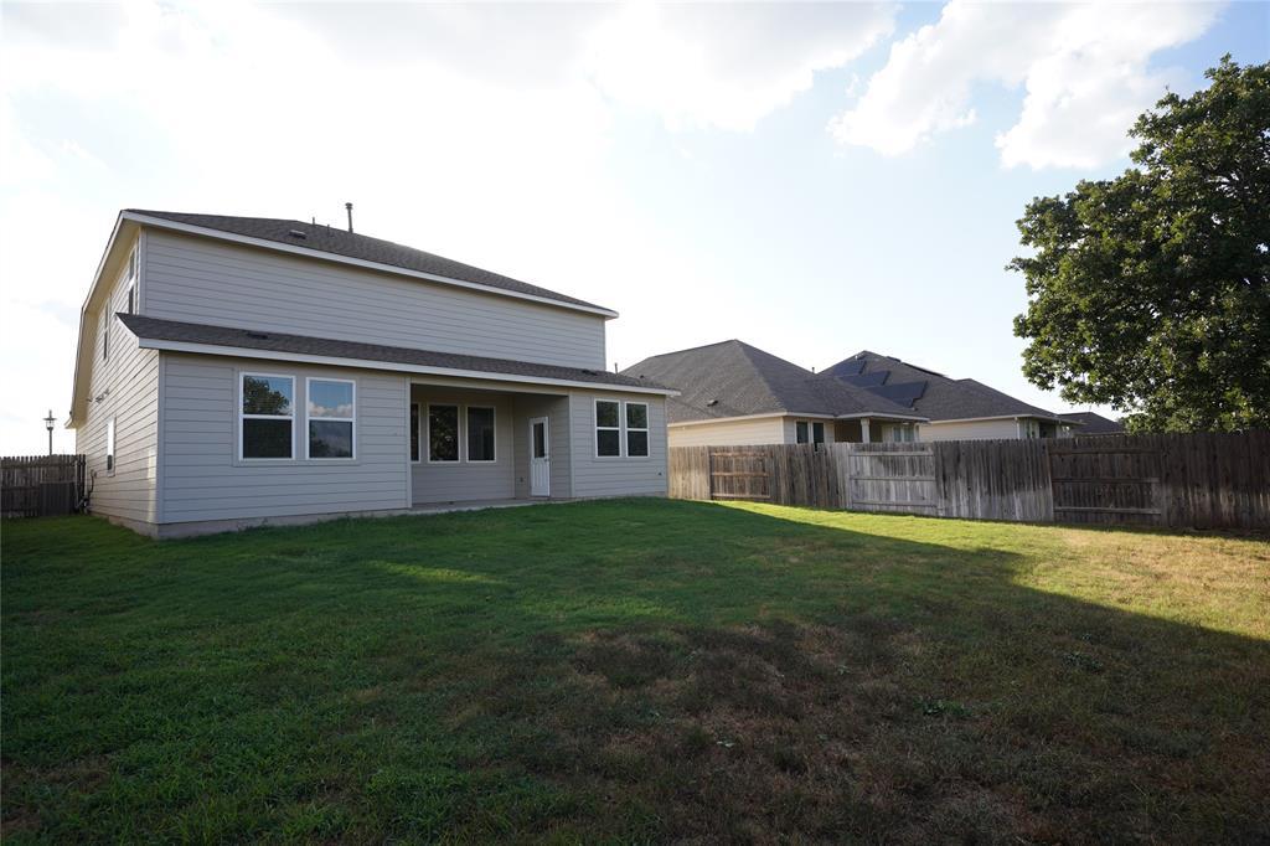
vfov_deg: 67.3
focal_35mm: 18
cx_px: 635
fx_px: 635
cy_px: 423
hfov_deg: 90.0
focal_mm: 18
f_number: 5.6
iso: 100
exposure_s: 1/160
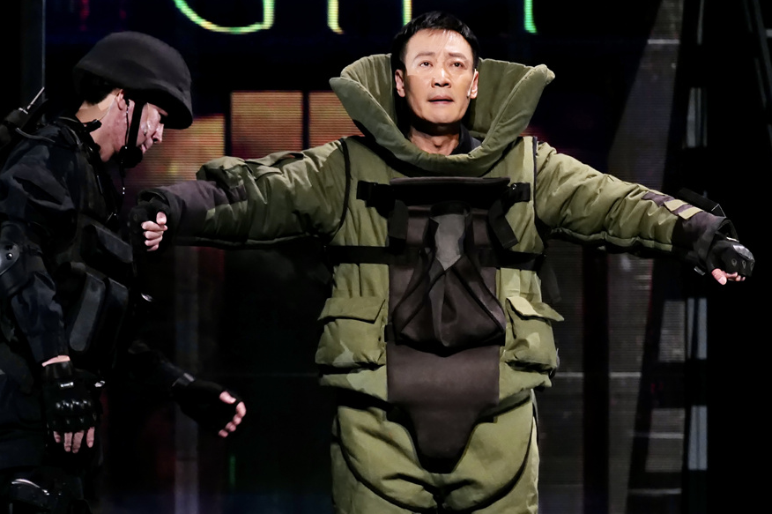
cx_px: 348
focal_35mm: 242
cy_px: 224
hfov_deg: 8.5
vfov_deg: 5.7
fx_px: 5186
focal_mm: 140
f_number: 4
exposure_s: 1/160
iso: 3200
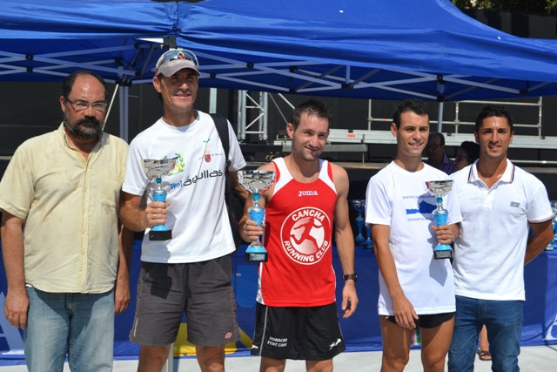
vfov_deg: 23.8
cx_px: 278
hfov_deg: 35.0
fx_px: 882
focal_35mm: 57
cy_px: 186
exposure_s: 1/320
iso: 100
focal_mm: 38
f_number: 9
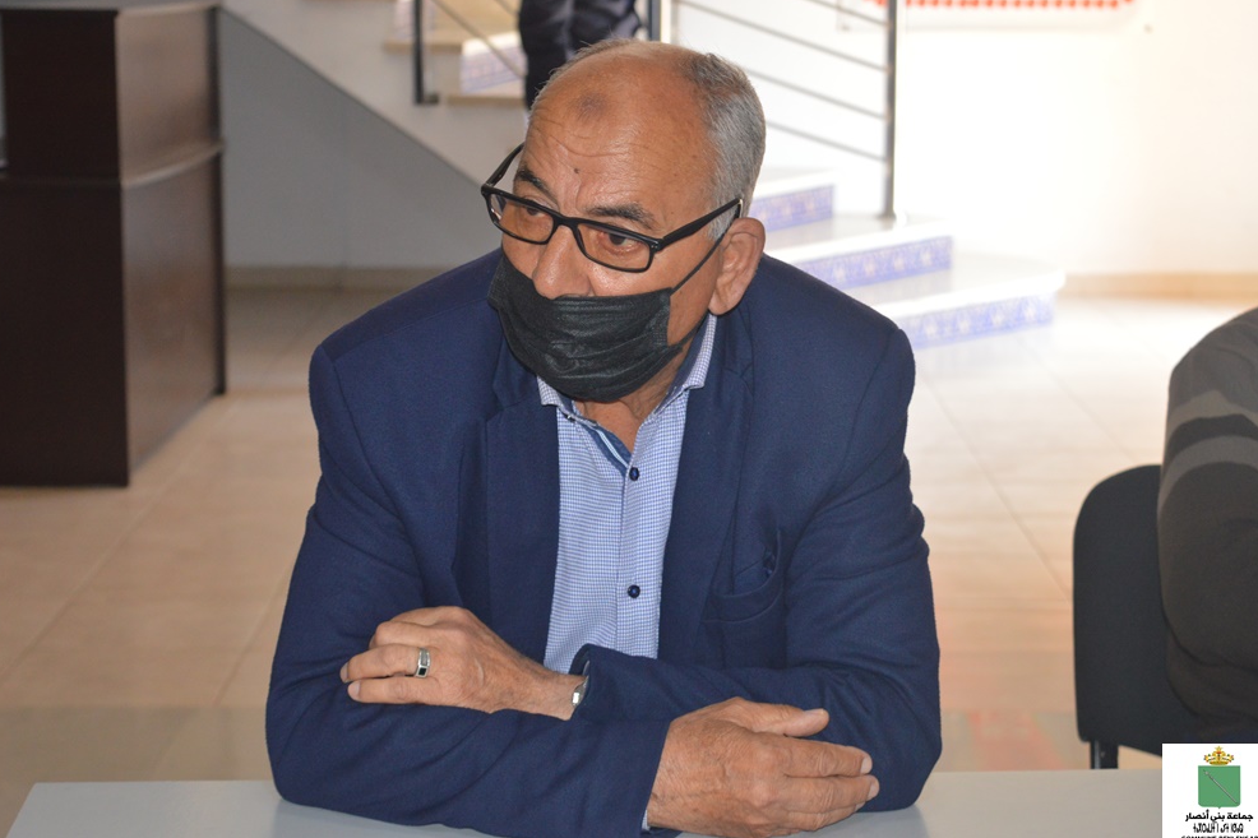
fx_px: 2550
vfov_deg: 18.7
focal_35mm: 73
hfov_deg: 27.7
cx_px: 634
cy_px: 418
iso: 1000
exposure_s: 1/60
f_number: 5.3
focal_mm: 48
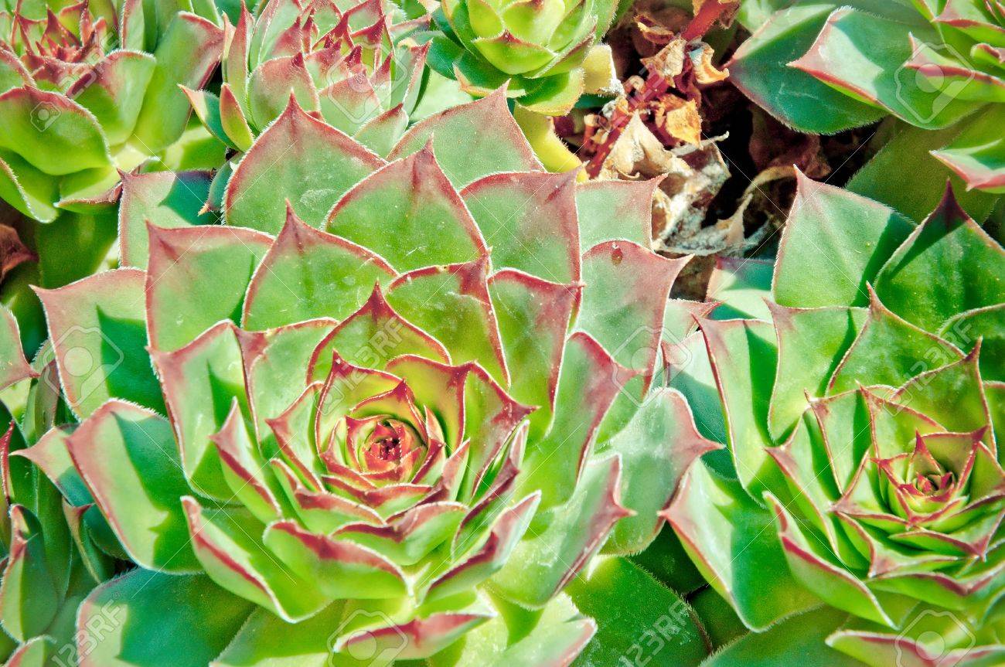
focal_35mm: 105
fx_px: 2927
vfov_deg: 13.0
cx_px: 502
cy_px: 334
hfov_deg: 19.5
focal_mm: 70
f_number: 13
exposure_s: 1/80
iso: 200
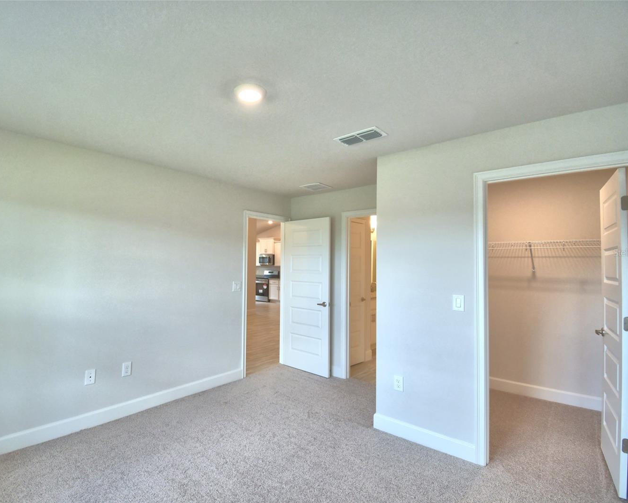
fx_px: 316
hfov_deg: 89.2
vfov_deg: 77.0
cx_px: 276
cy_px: 252
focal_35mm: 17
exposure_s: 1/80
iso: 400
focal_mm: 10
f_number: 4.5
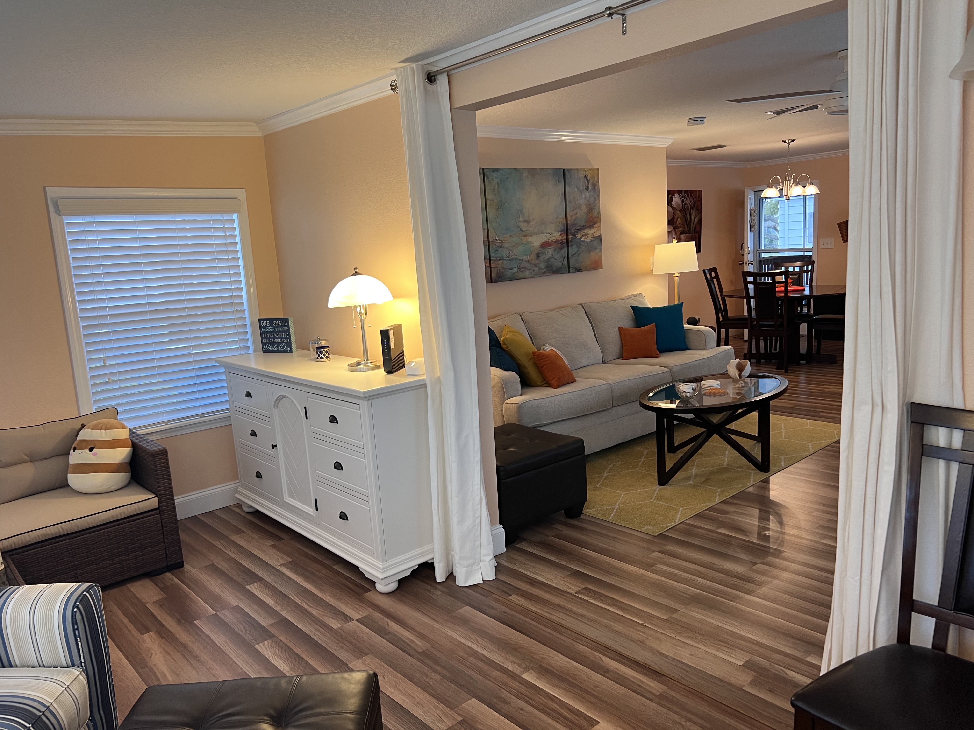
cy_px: 365
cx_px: 487
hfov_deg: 67.3
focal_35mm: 26
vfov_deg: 53.1
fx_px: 732
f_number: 1.5
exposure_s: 1/60
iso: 80
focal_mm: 5.7
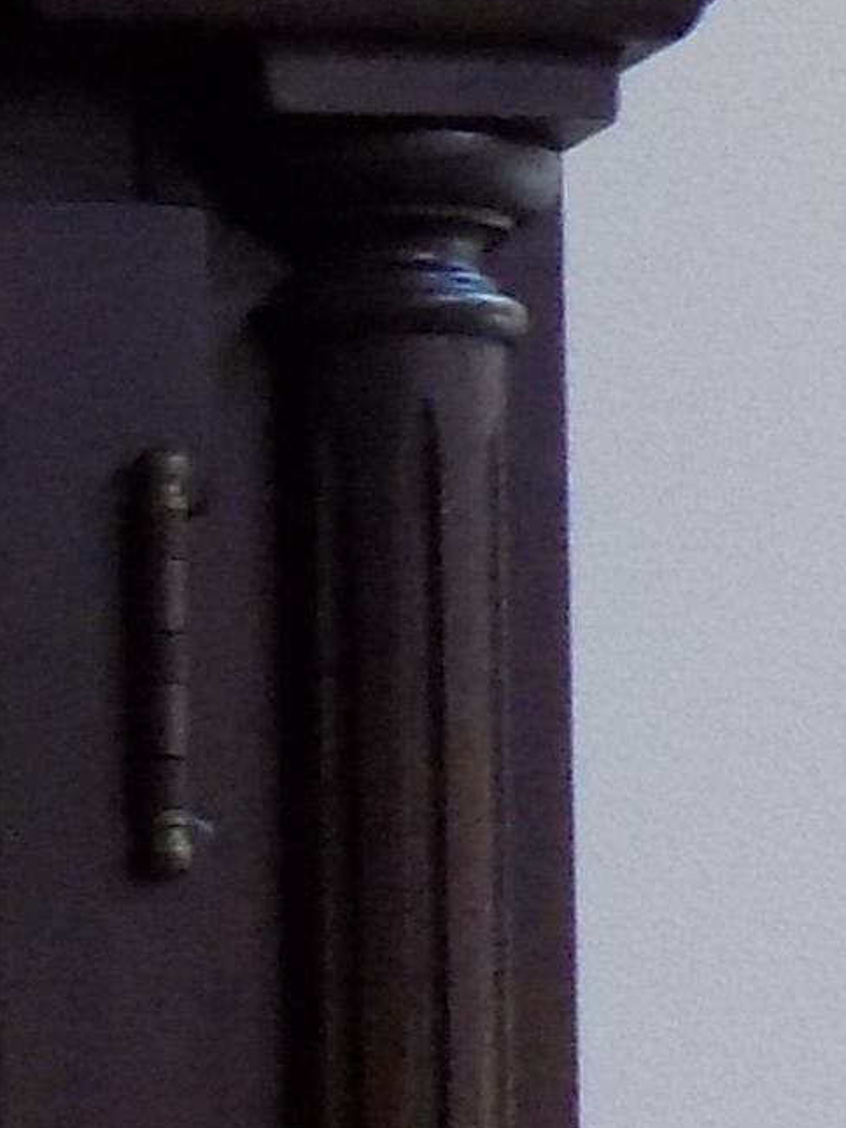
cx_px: -1328
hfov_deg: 7.4
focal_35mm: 184
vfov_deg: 10.7
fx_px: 5996
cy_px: 1025
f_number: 3.1
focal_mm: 4
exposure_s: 1/30
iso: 250
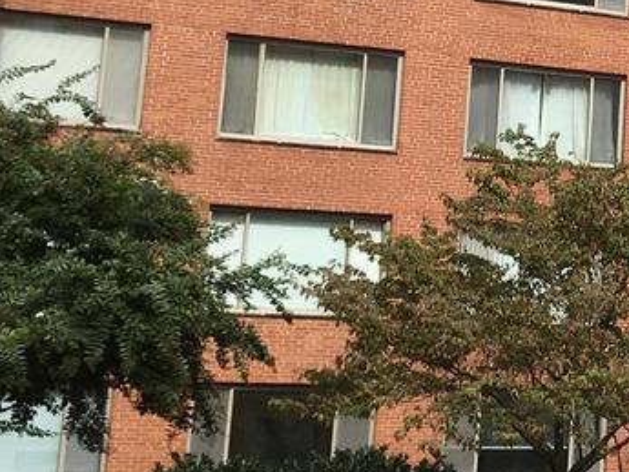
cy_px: -22
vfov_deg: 12.1
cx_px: 1165
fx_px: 2199
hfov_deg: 14.2
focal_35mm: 121
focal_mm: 4.15
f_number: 2.2
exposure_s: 1/793
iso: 25
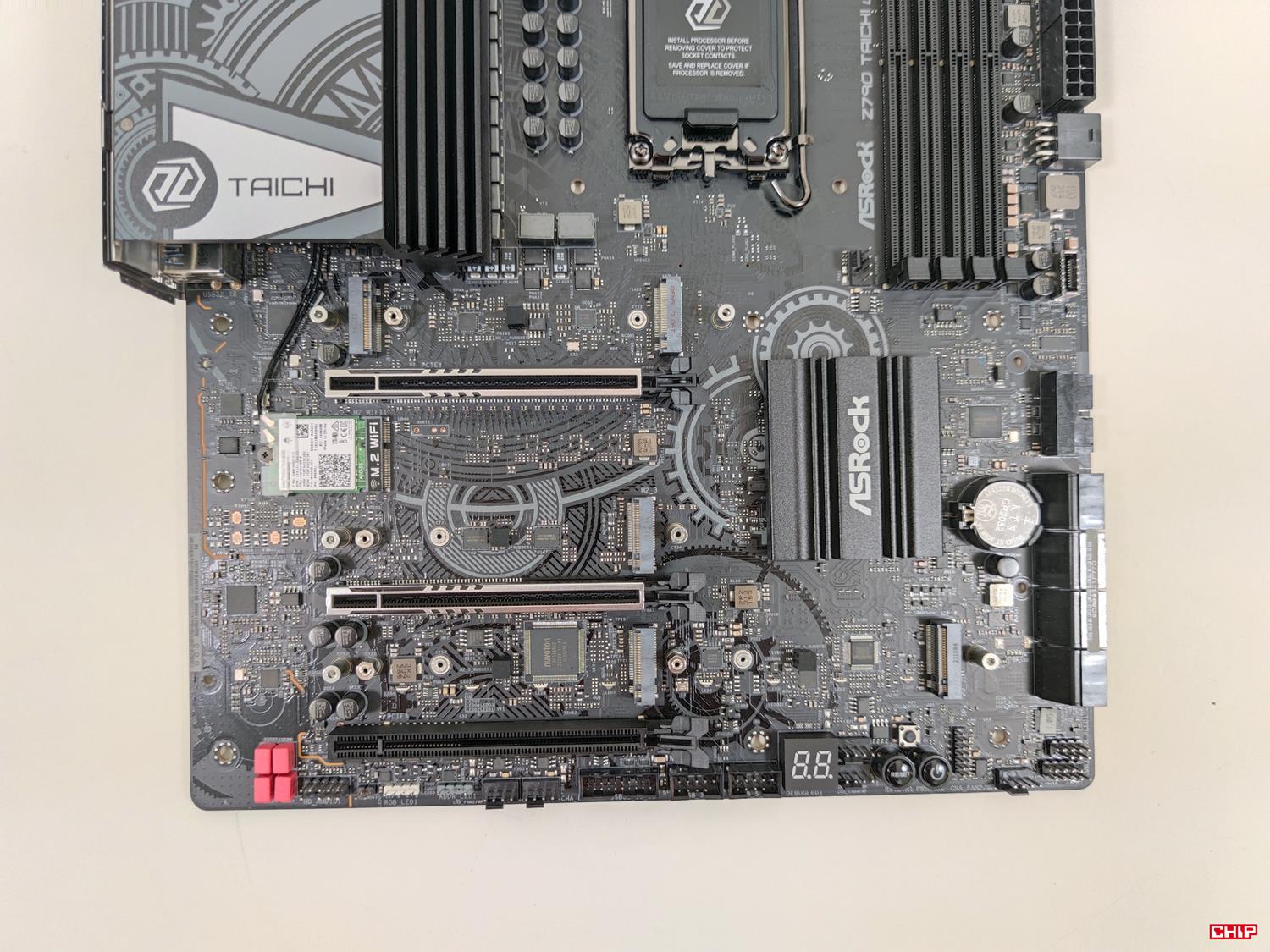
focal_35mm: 24
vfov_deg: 56.8
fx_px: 881
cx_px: 635
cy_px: 476
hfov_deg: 71.6
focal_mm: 6.78
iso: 282
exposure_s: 1/33
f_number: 1.85
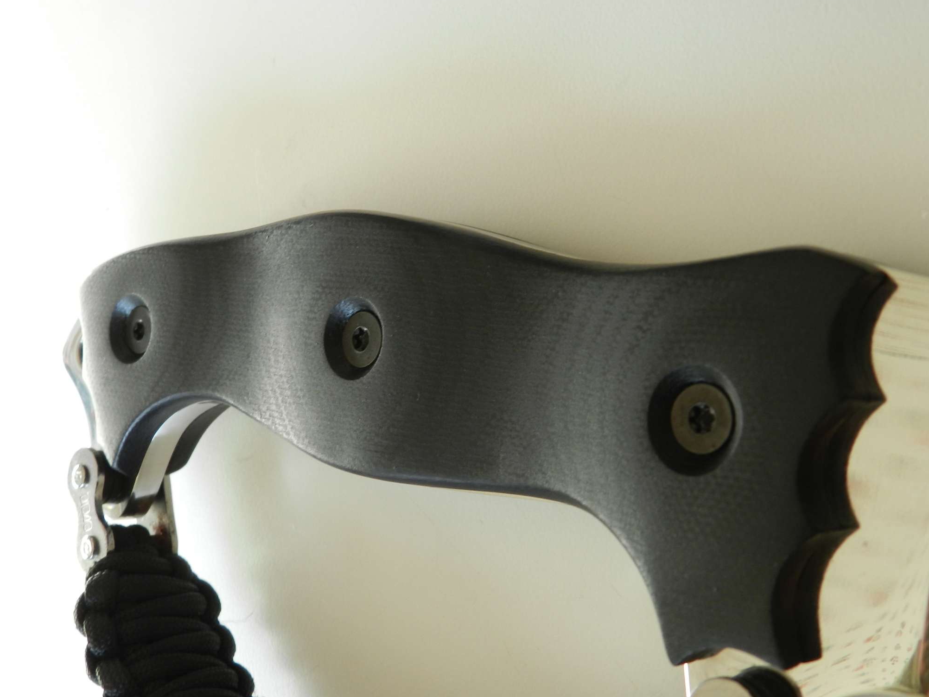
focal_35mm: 47
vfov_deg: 30.9
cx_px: 469
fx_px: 1261
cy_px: 349
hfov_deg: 40.4
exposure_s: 1/50
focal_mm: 8.1
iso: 160
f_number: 4.2
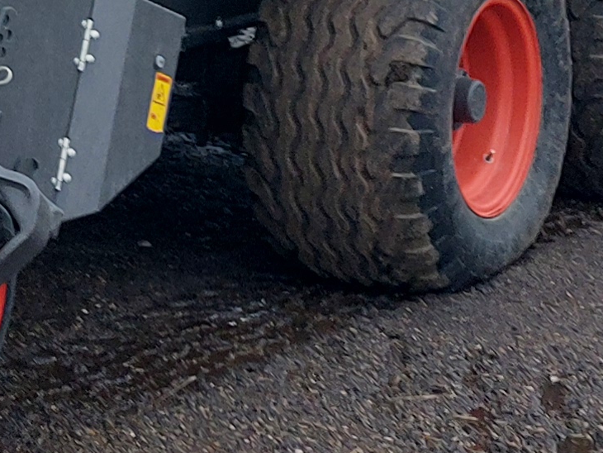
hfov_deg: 12.8
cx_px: 16
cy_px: -313
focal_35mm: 152
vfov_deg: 9.4
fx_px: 2649
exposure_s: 1/60
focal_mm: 5.23
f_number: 1.8
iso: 25
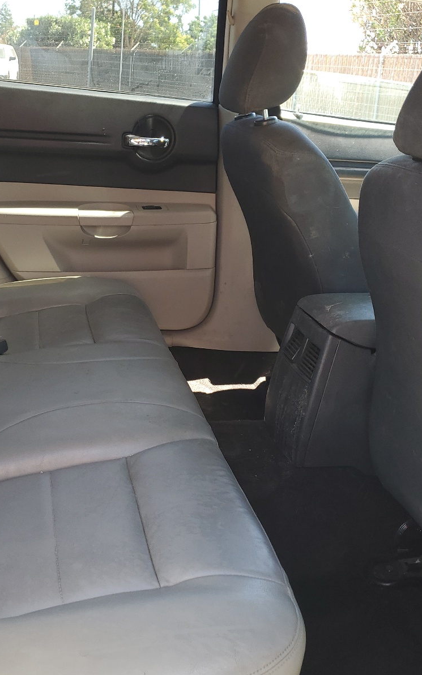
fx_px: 681
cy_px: 336
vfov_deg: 52.7
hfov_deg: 34.2
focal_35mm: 37
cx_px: 148
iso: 50
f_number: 1.5
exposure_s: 1/120
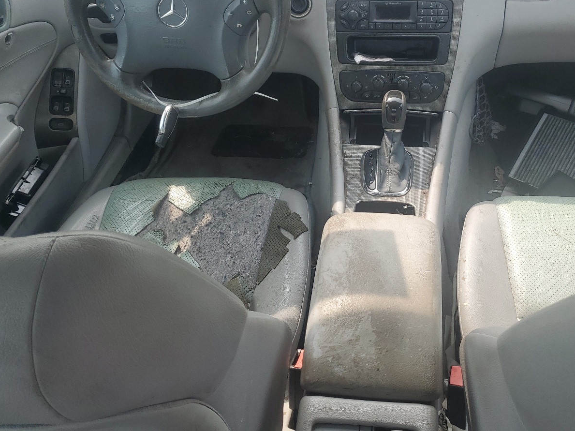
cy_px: 149
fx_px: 581
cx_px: 342
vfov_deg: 40.2
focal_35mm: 35
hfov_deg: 52.3
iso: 50
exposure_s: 1/714
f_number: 1.5
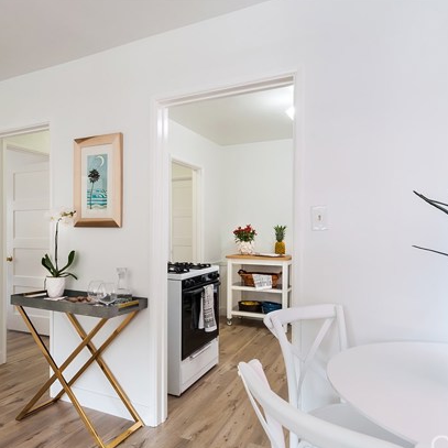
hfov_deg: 64.3
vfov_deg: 65.0
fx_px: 351
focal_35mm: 24
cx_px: 174
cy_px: 227
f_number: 14
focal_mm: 12
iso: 200
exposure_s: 1/5
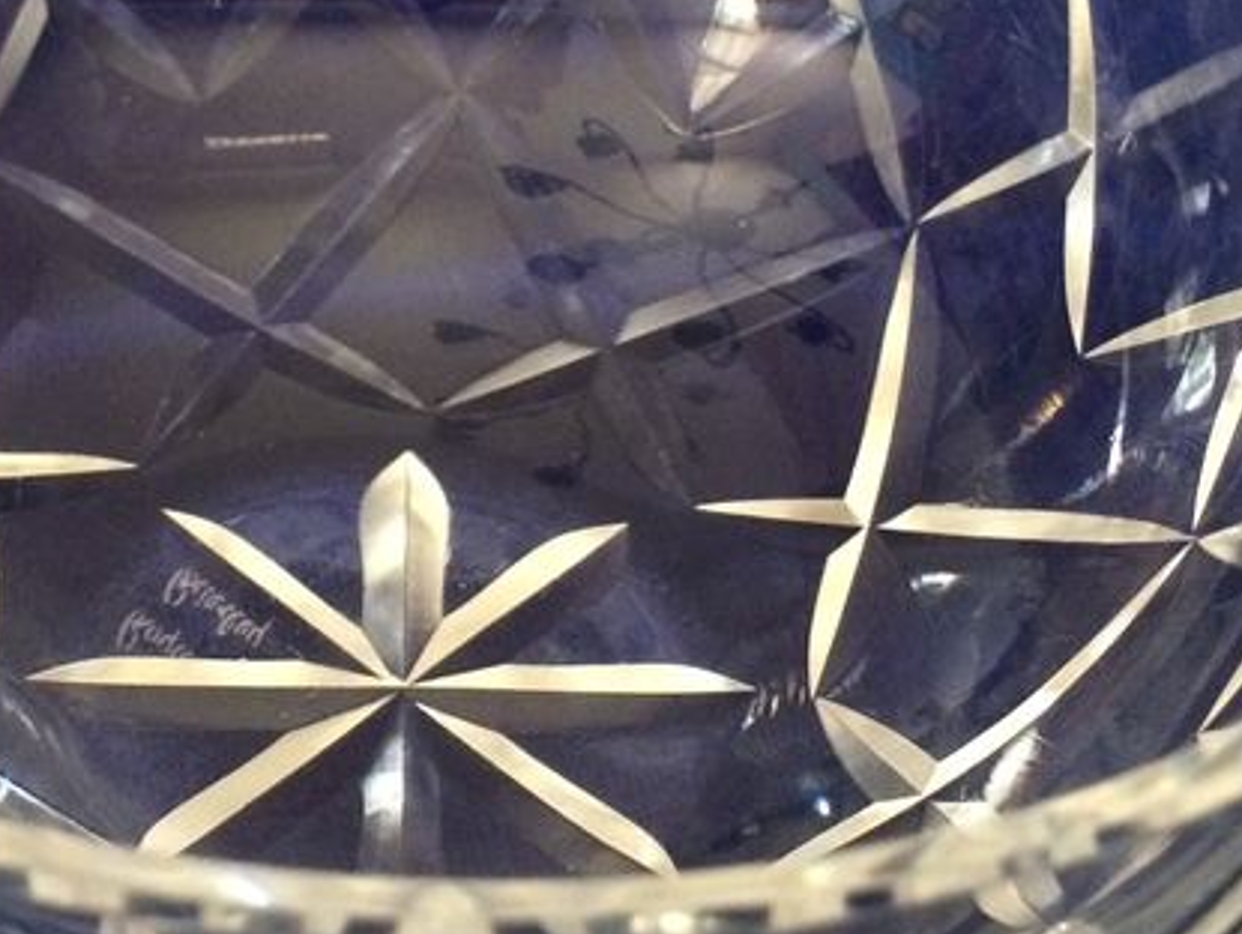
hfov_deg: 29.6
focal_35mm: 65
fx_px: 2334
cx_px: 401
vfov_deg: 22.6
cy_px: 471
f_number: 2.2
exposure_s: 1/20
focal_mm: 4.12
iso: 320
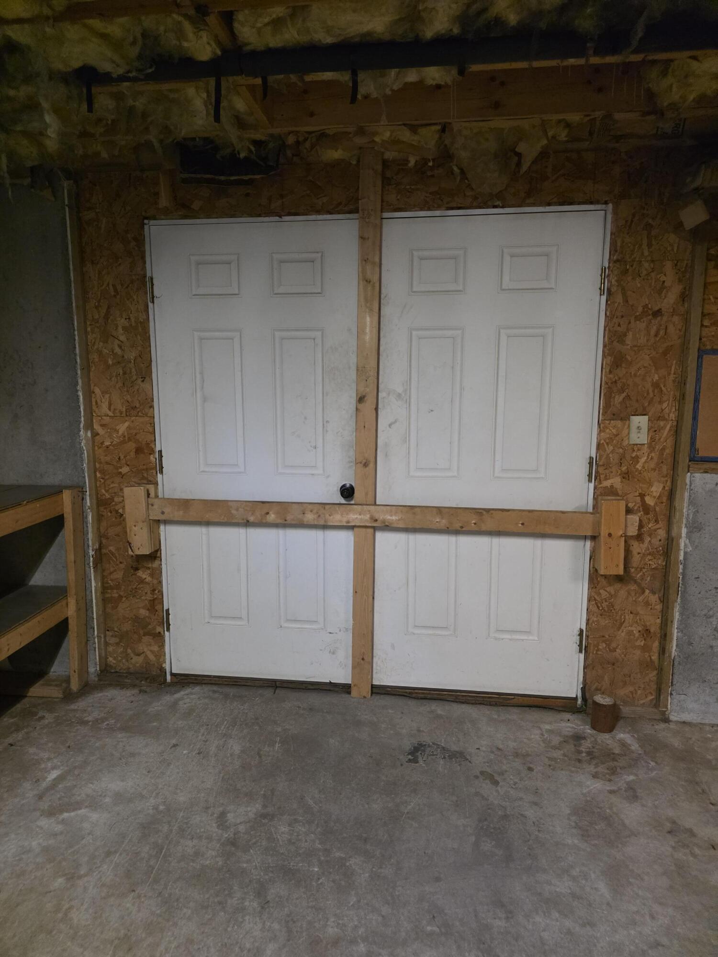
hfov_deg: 58.9
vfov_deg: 73.9
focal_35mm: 23
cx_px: 359
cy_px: 478
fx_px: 636
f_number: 1.7
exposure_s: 1/120
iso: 2000
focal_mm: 6.3
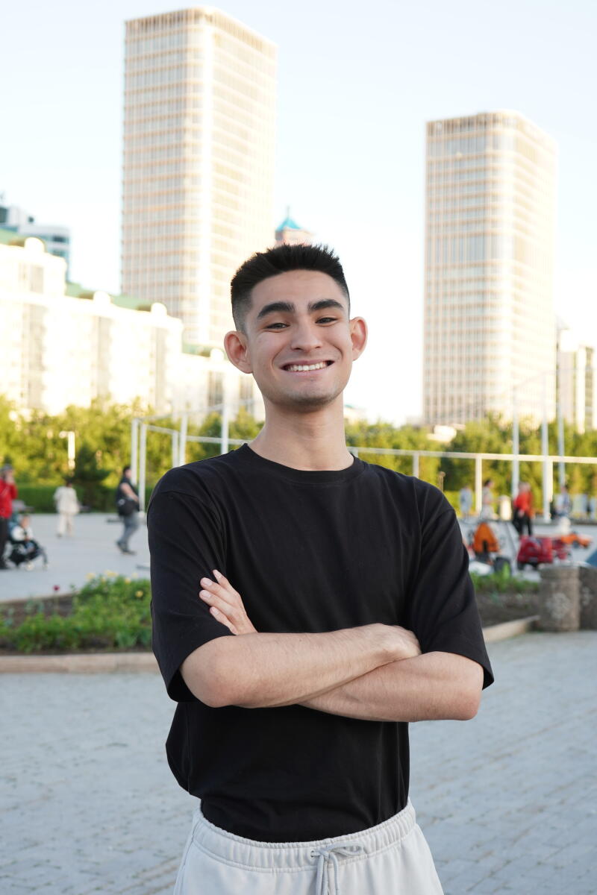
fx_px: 1492
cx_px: 298
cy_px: 448
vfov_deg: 33.4
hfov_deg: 22.6
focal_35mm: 60
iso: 100
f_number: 4
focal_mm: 40
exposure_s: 1/80
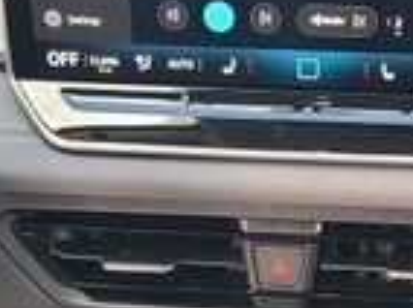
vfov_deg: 12.7
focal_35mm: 113
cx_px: 294
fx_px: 1346
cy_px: 375
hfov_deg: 17.4
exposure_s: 1/60
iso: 125
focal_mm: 7
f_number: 1.8
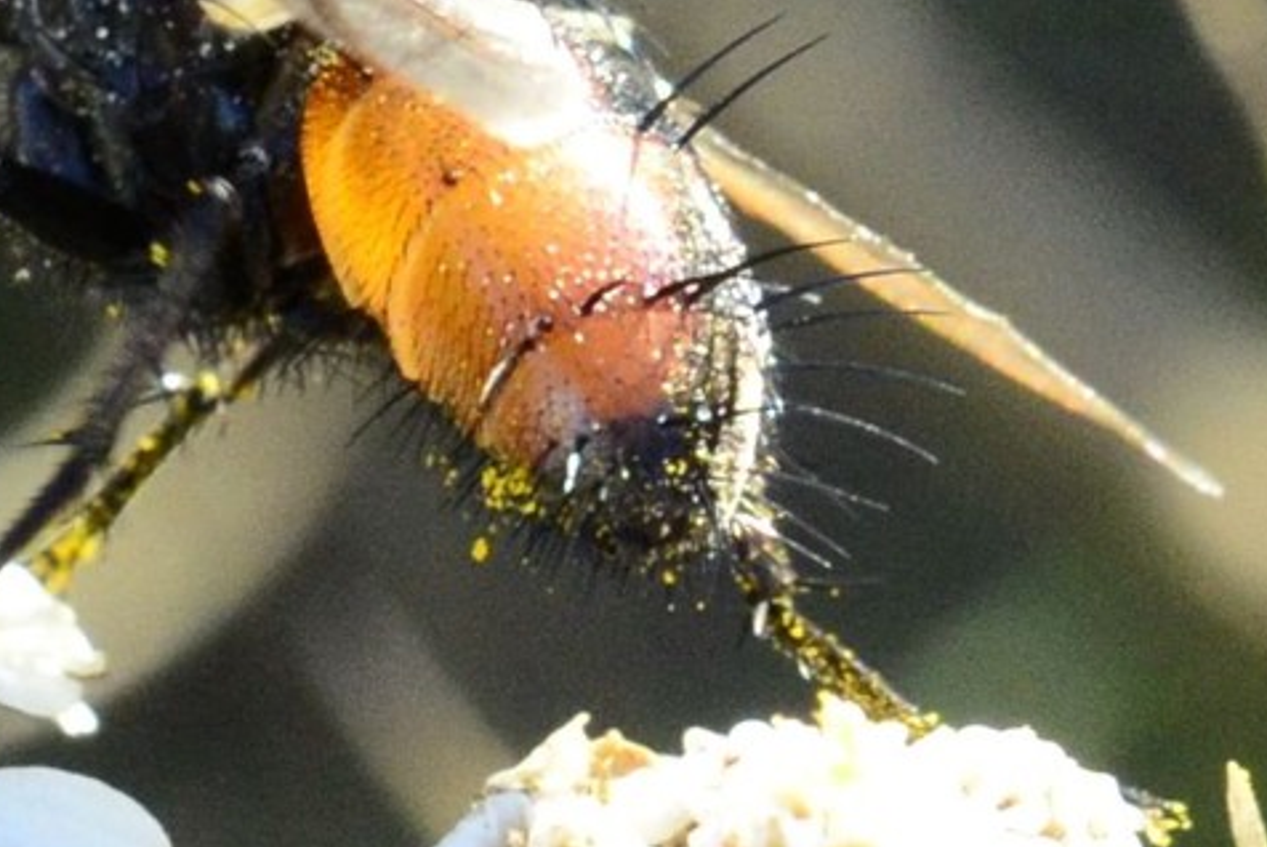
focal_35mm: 170
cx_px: 226
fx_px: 5986
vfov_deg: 8.1
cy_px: 242
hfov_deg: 12.0
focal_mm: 60
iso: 1600
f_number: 13
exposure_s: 1/125
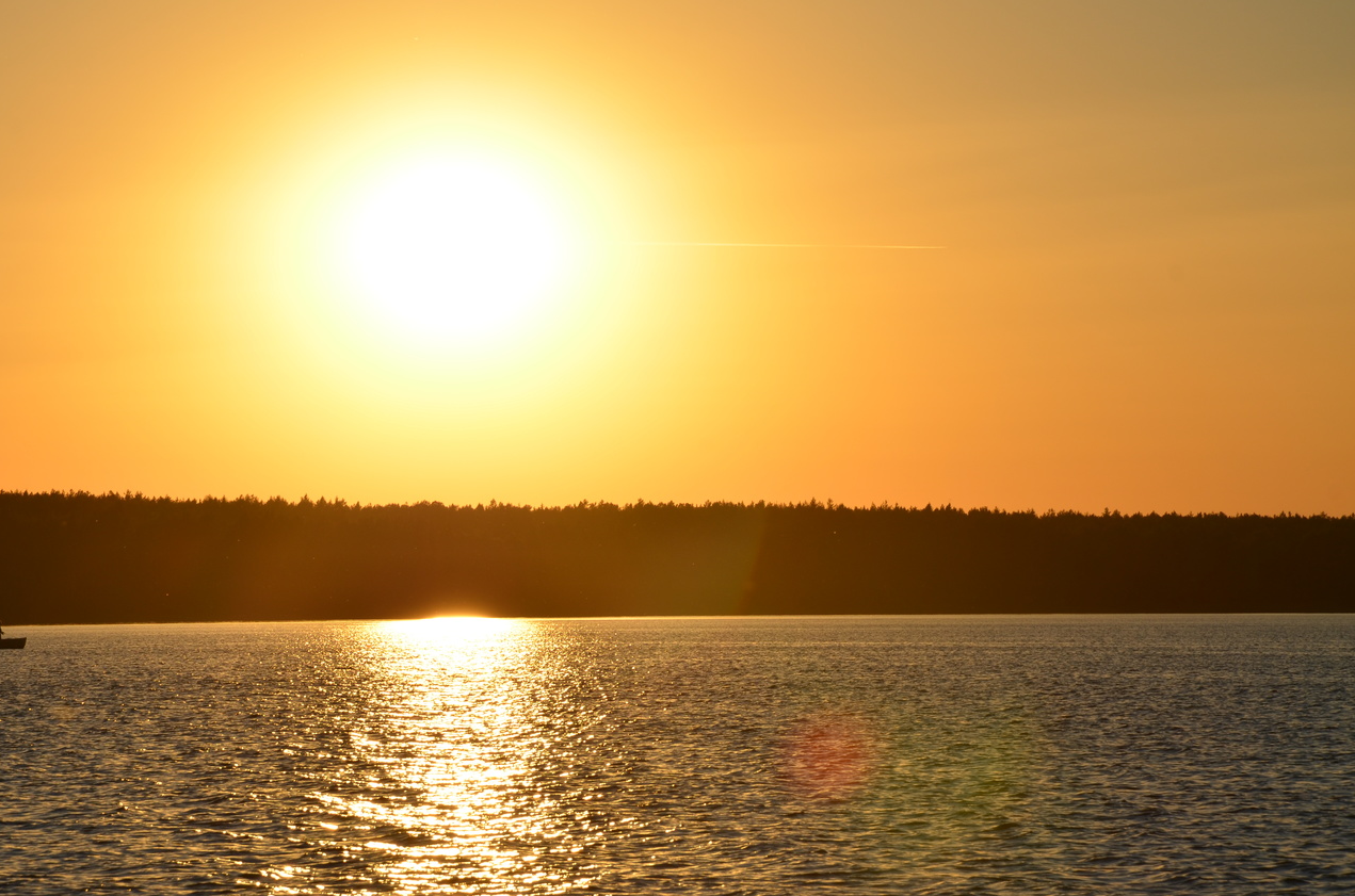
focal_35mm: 174
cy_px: 443
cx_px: 626
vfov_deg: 7.9
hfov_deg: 11.9
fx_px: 6517
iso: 100
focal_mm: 105
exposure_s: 1/640
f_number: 13
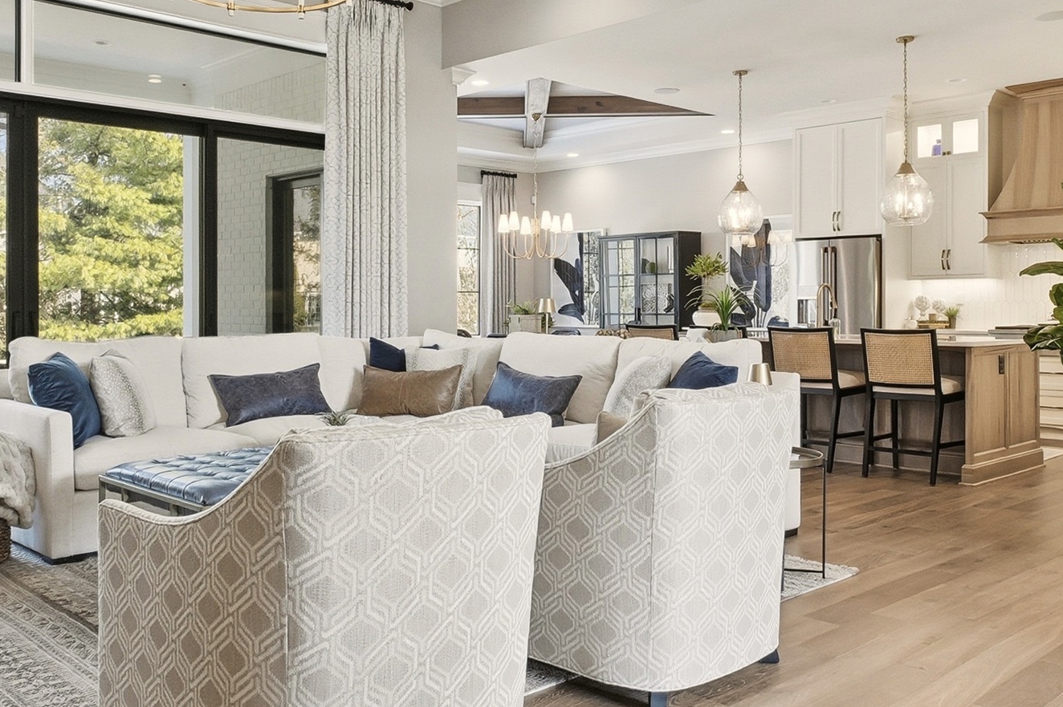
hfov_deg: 55.8
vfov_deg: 38.8
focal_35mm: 34
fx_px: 1003
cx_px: 515
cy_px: 326
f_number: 9
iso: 400
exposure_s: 1/400
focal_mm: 10
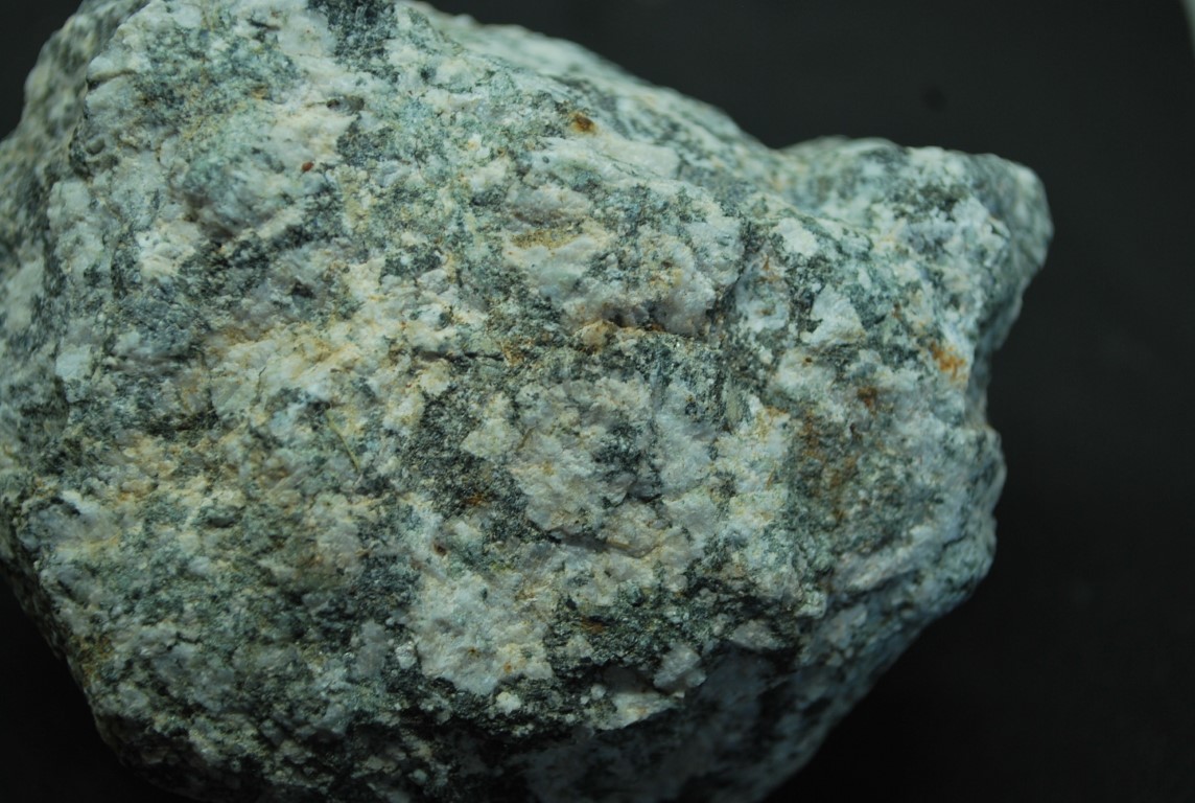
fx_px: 1996
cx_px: 598
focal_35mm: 60
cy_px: 402
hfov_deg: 33.3
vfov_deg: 22.7
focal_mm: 40
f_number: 5.3
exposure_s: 1/30
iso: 200
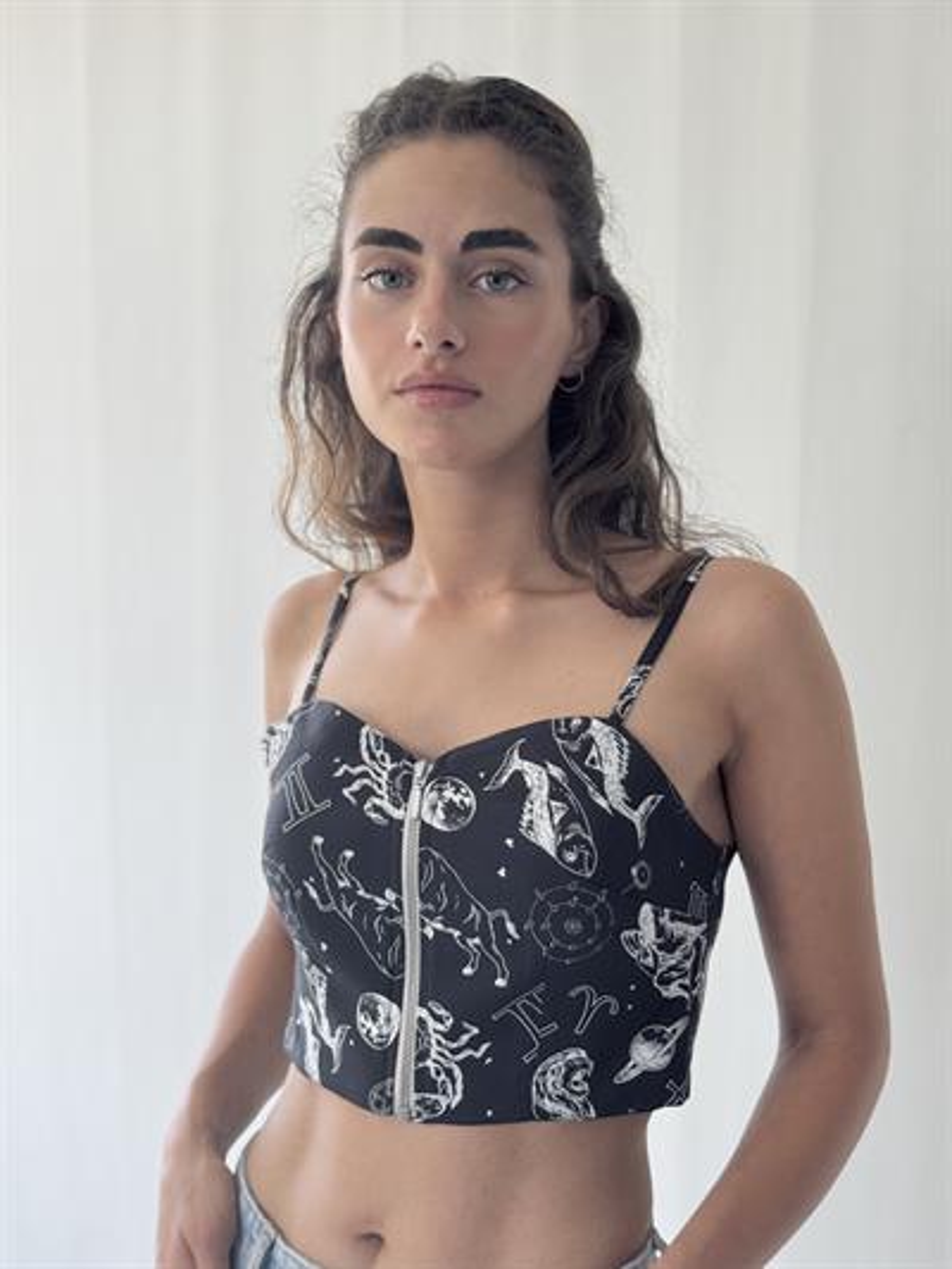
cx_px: 476
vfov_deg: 39.6
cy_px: 634
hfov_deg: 30.3
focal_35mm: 48
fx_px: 1759
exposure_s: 1/139
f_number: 1.78
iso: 80
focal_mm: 6.76
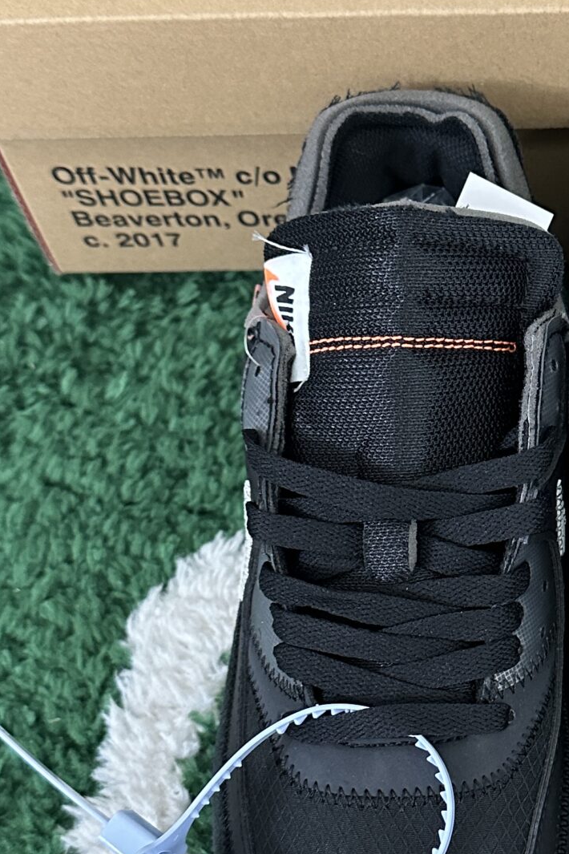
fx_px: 1422
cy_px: 502
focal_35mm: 60
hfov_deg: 21.7
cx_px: 587
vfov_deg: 33.3
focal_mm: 6.86
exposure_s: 1/50
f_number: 1.78
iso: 500
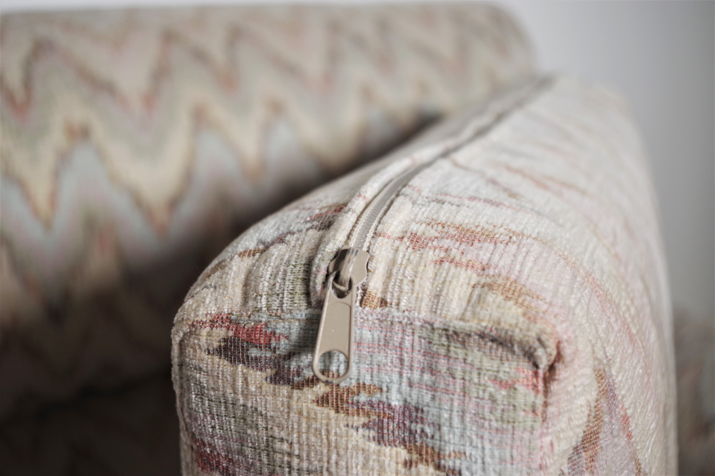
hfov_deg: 42.7
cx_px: 358
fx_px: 914
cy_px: 238
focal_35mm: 46
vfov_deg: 29.2
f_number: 4
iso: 200
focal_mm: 30.63
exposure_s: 1/60
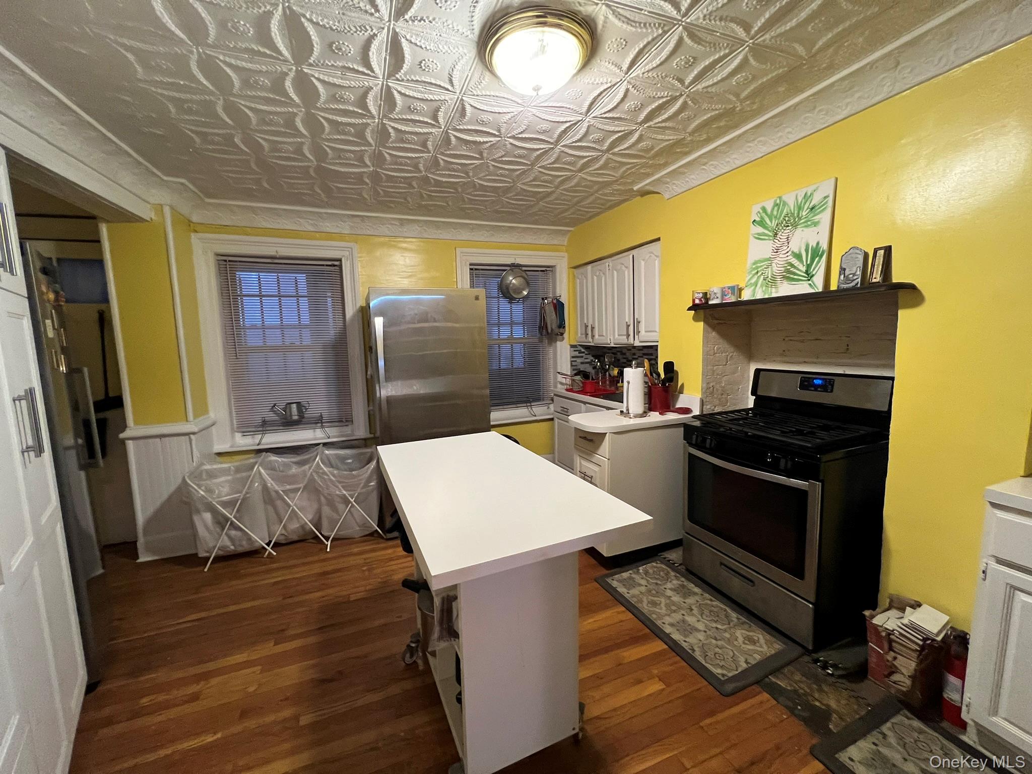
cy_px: 387
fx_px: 388
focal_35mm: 13
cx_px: 516
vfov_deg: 89.9
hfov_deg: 106.2
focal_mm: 1.57
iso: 400
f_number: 1.8
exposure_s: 1/60
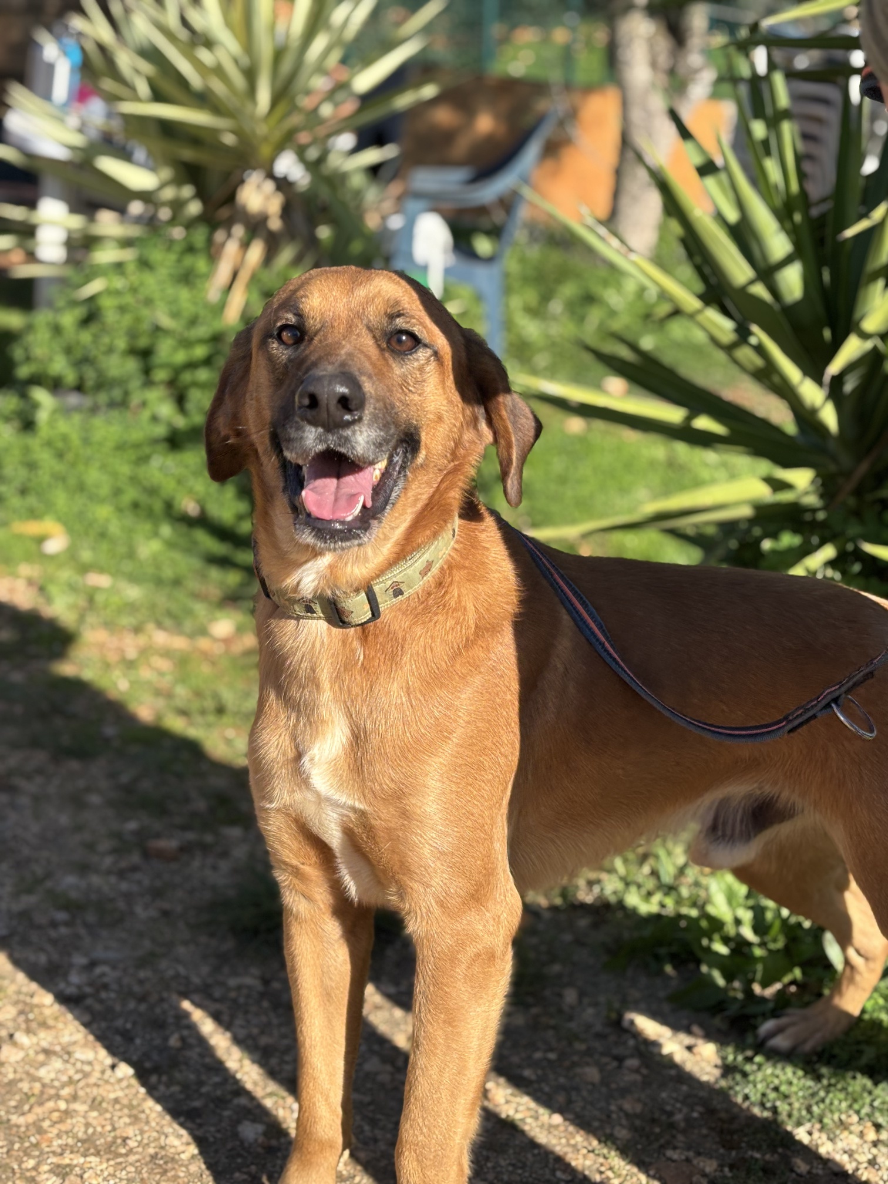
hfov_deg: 28.0
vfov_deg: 36.8
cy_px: 592
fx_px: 1779
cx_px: 444
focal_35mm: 52
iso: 32
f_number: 1.6
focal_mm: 5.96
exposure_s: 1/1695
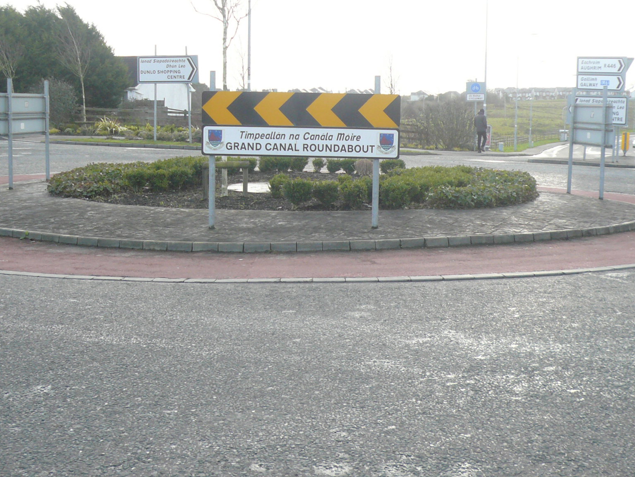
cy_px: 232
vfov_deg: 27.5
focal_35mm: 53
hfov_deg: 36.2
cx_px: 324
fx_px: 972
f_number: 3
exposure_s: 1/160
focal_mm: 5.4
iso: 100
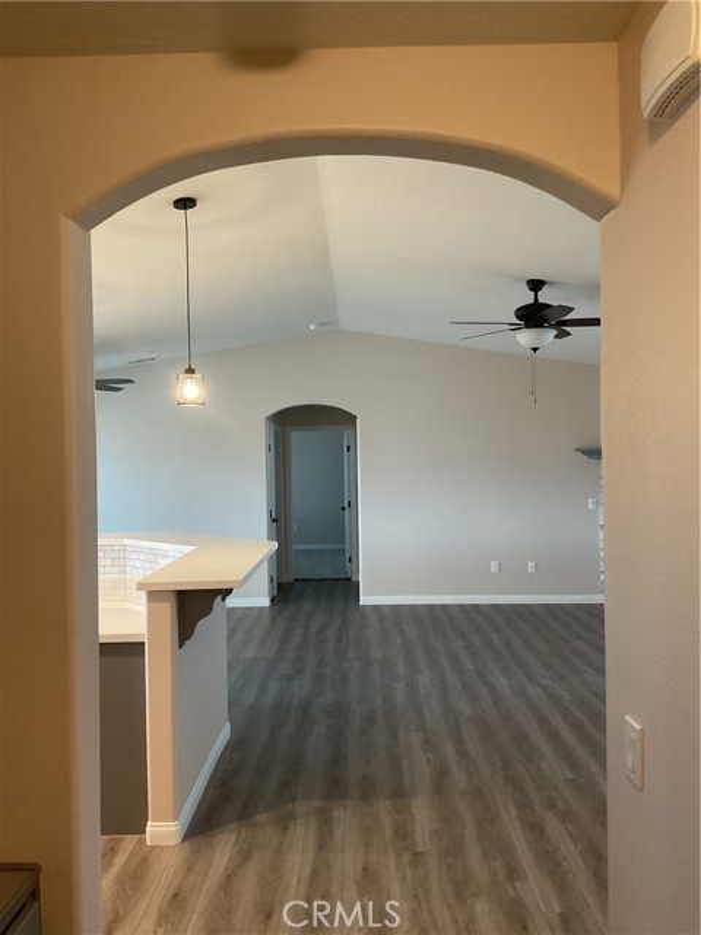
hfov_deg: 48.2
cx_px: 350
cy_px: 468
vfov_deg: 61.7
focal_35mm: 29
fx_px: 783
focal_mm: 3
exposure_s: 1/60
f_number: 1.8
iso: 125
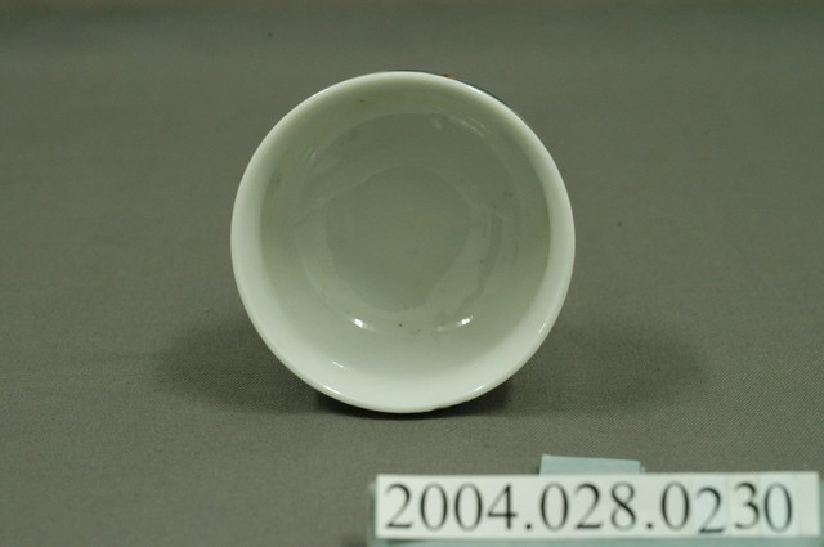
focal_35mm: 90
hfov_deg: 22.6
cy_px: 274
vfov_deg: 15.1
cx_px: 412
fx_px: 2057
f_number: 9
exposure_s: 1/10
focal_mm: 60
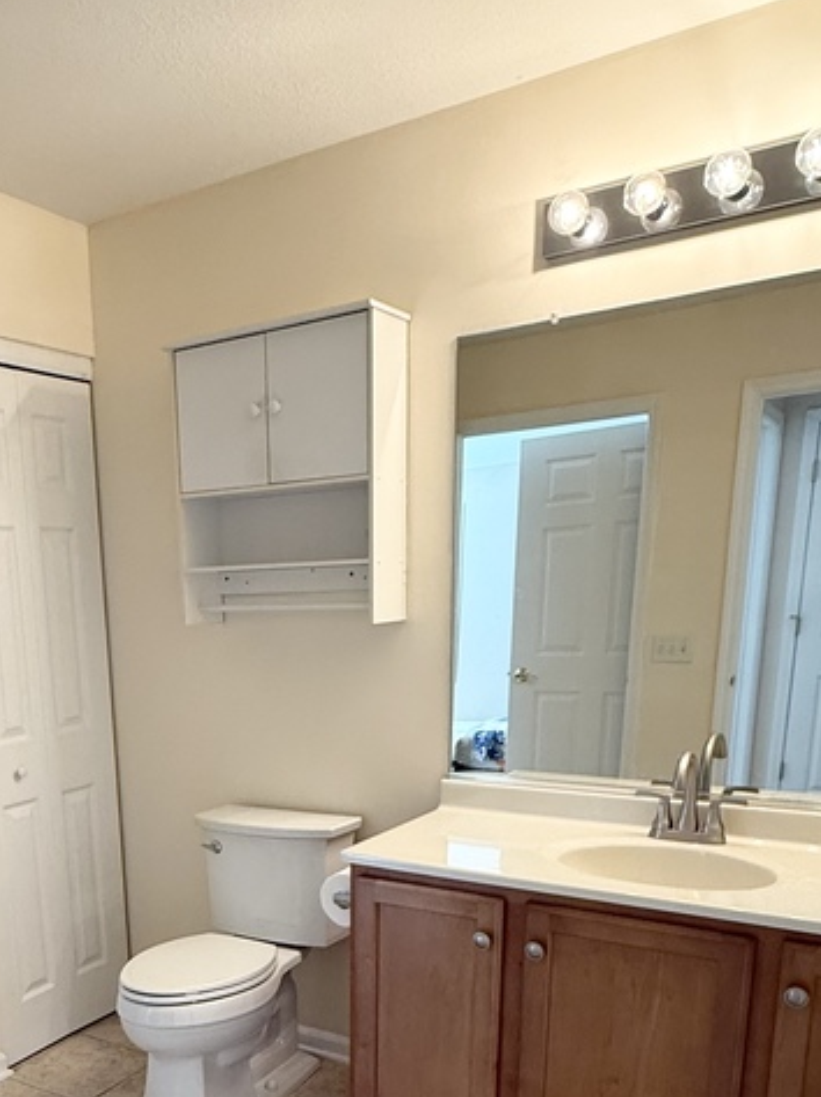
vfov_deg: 54.0
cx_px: 225
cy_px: 835
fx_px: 1013
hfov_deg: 43.0
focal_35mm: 32
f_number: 2.2
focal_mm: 2.22
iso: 250
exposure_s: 1/120
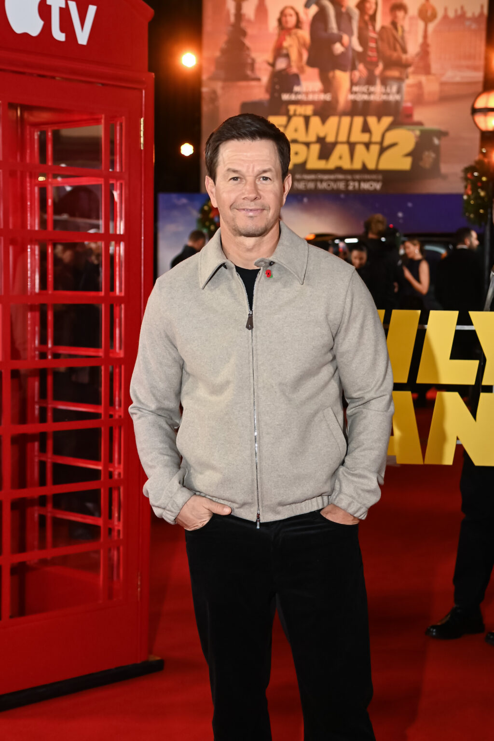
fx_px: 1029
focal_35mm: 50
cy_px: 370
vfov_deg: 39.6
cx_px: 247
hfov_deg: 27.0
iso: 1250
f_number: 4
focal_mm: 50
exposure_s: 1/400
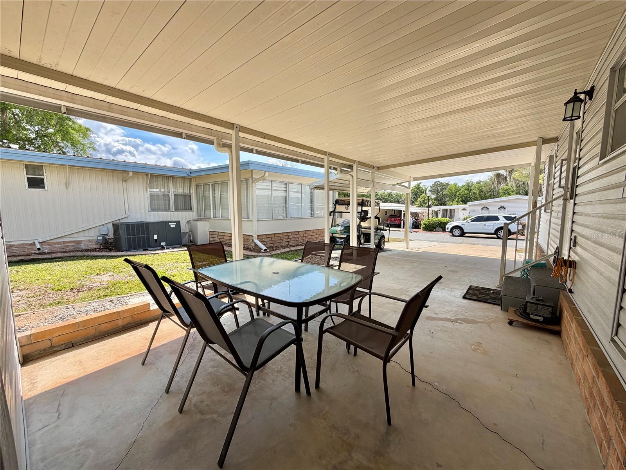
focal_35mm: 14
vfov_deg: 85.7
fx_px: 253
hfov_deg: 102.1
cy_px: 235
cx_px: 313
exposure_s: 1/607
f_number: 2.2
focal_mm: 2.22
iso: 40
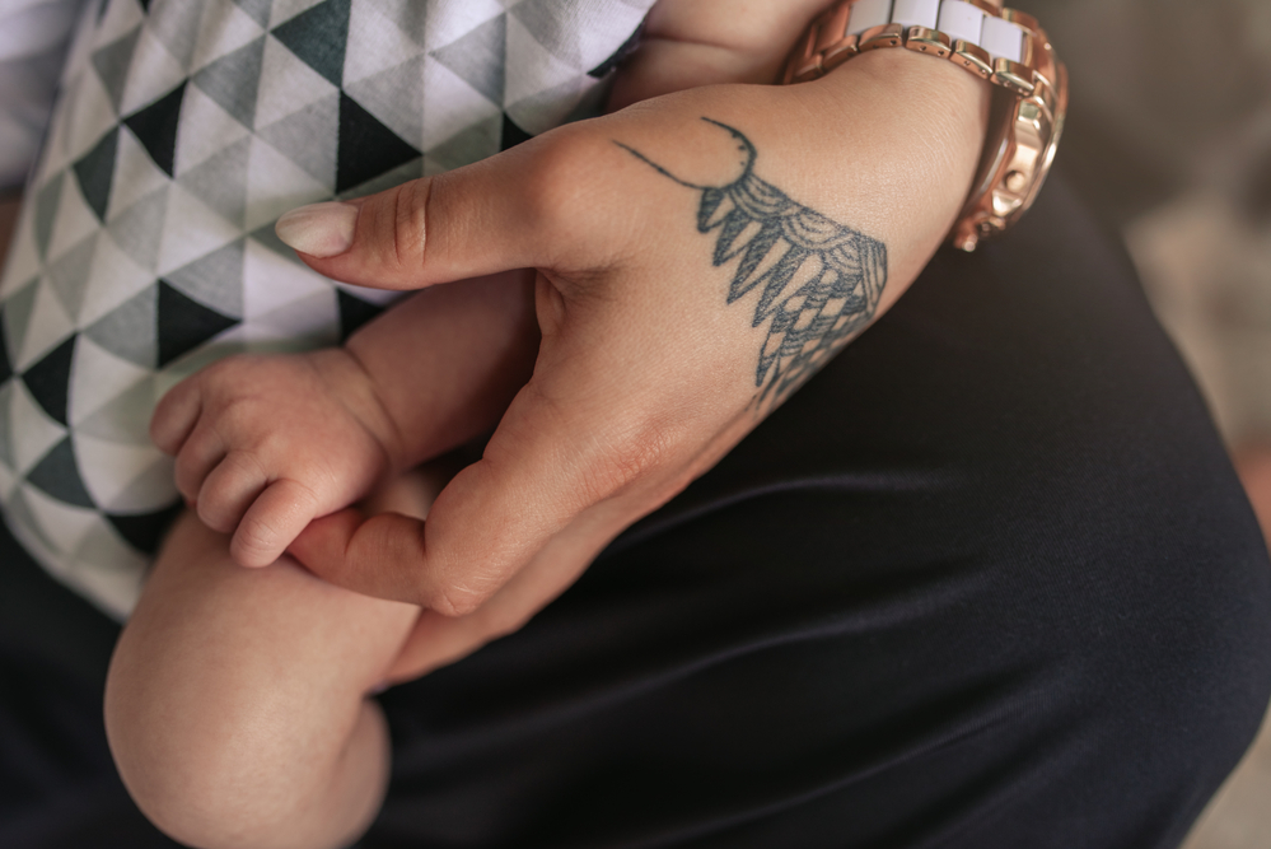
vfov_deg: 37.9
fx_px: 1236
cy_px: 424
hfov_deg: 54.4
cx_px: 636
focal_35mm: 35
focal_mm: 35
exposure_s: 1/160
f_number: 2.2
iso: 200
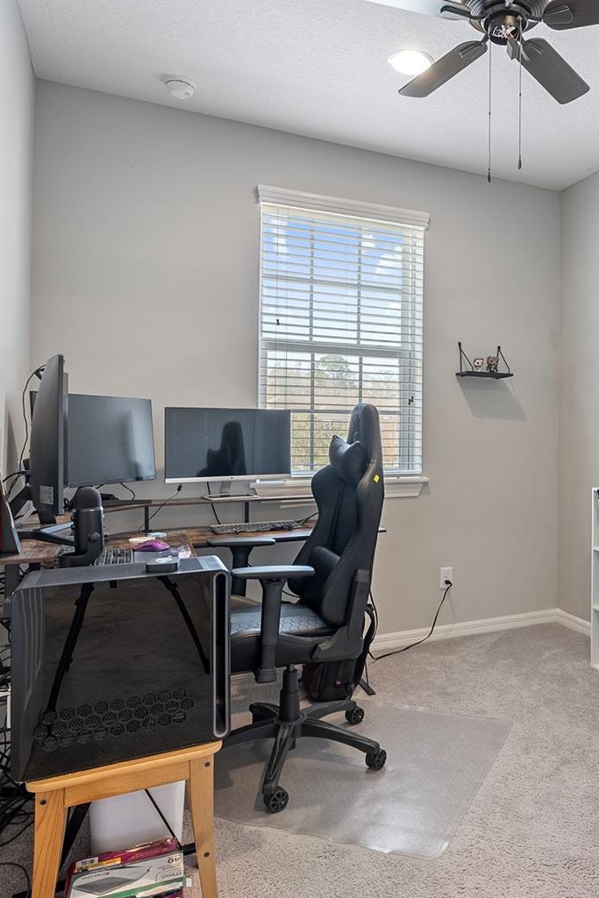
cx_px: 486
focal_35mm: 25
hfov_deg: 48.2
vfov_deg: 71.5
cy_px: 446
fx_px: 624
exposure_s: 1/1.67
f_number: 8
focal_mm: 16
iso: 400
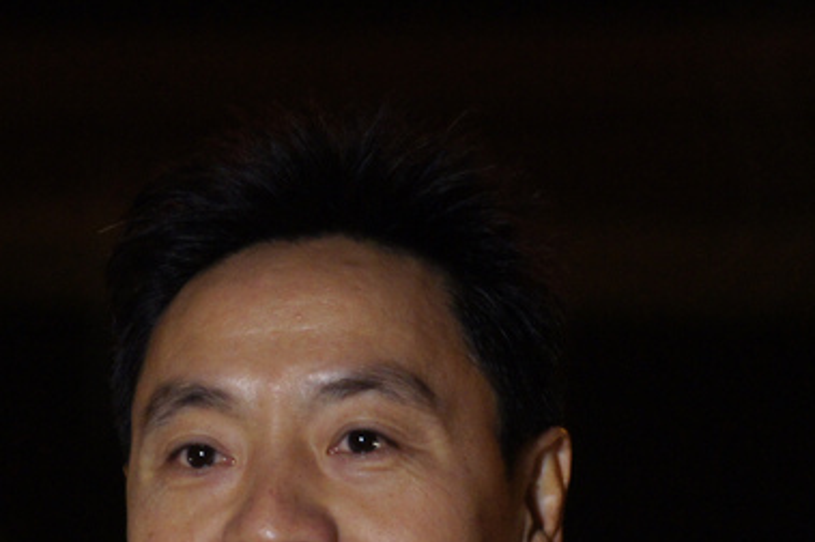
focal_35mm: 1779
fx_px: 40239
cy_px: 501
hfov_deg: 1.2
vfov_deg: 0.8
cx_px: 383
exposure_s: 1/160
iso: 1600
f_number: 8
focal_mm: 500
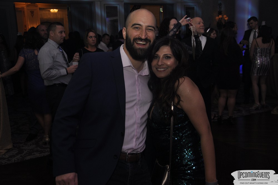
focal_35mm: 48
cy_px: 92
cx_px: 139
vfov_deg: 28.0
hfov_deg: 41.2
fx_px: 370
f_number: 5
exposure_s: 1/60
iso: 400
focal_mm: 32
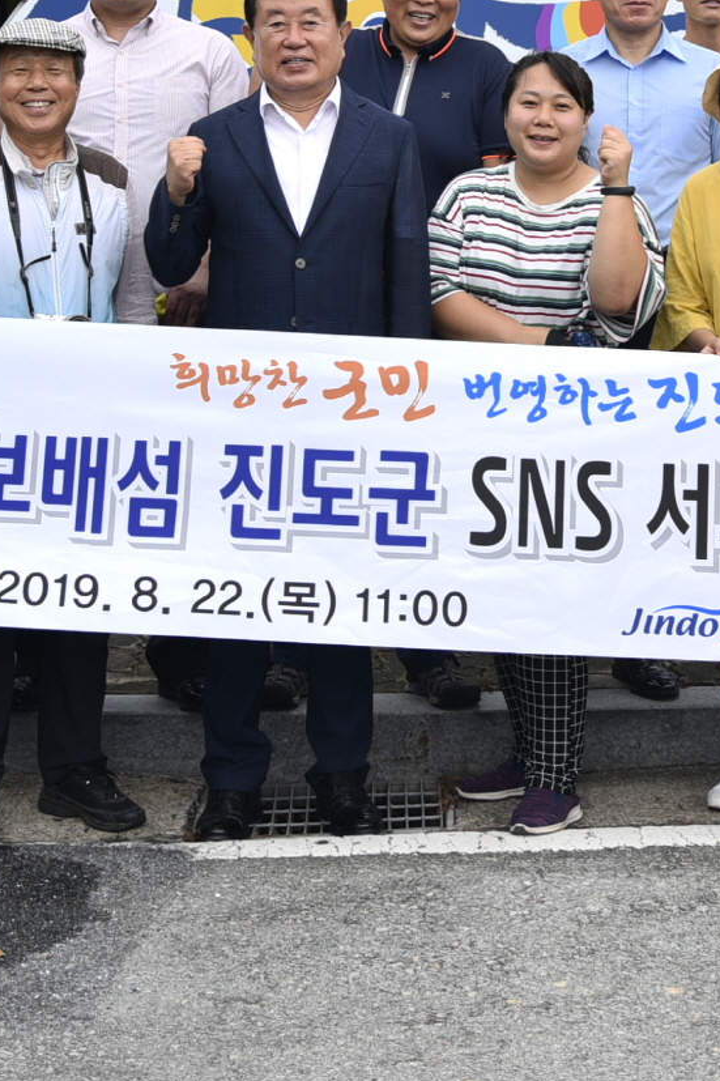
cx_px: 546
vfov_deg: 22.2
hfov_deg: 15.1
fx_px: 2701
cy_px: 146
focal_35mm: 90
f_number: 4.5
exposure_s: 1/125
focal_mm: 31
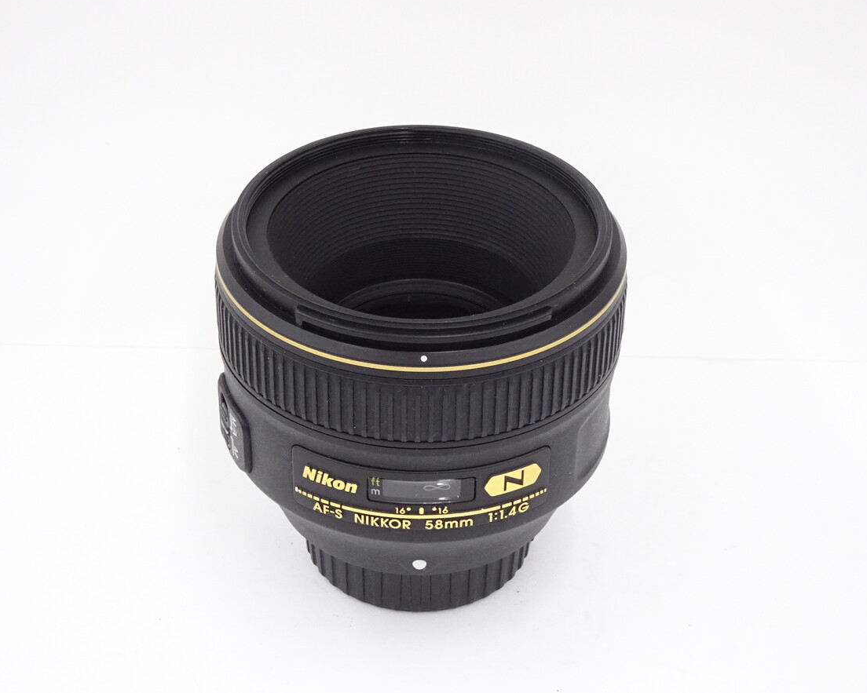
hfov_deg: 27.1
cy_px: 342
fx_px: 1796
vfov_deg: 21.9
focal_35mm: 70
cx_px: 432
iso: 640
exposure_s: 1/80
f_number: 4.5
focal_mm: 11.32
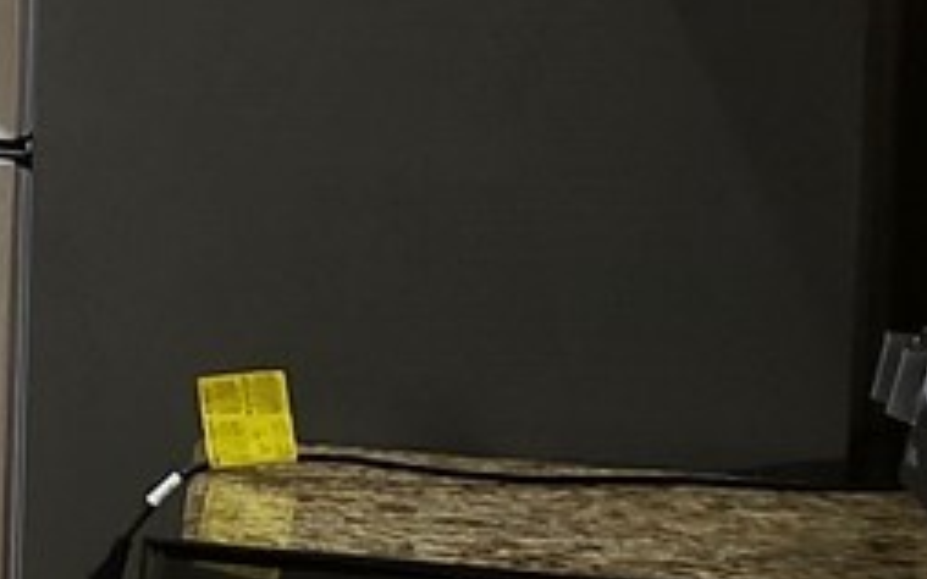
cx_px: -1301
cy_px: -176
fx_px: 3890
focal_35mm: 154
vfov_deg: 8.4
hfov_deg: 11.3
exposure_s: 1/120
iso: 320
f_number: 1.8
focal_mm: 5.54
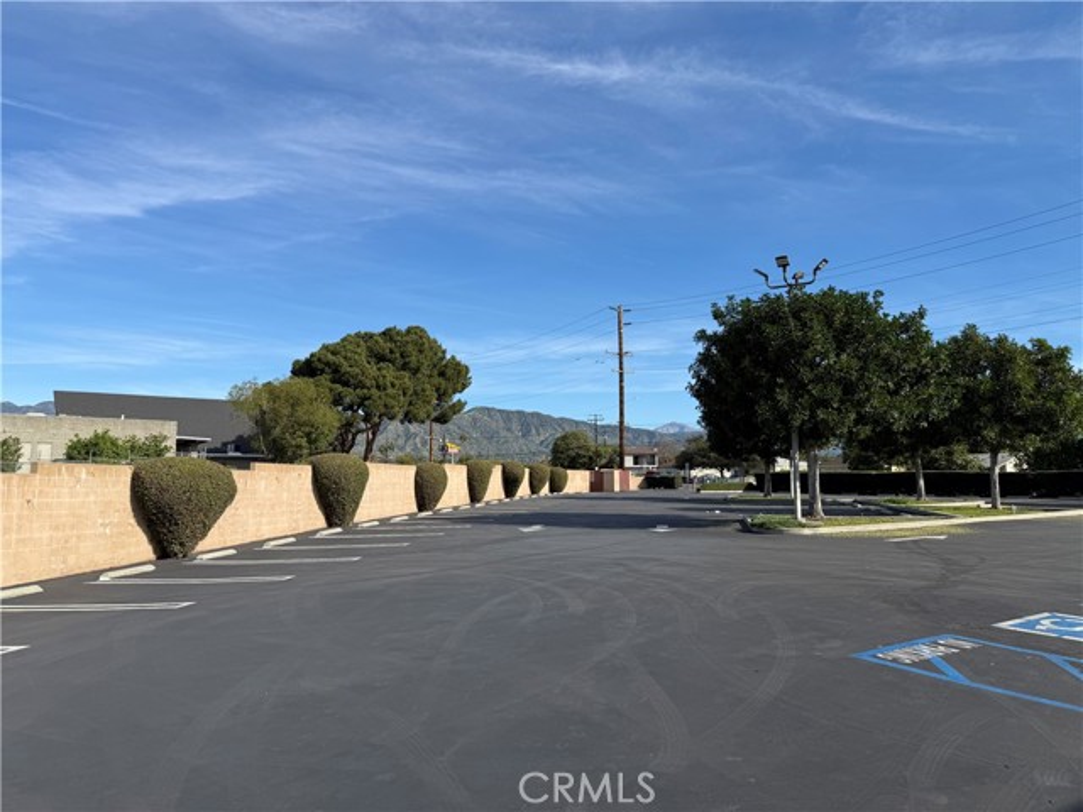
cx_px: 542
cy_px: 406
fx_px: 751
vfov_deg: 56.8
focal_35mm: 24
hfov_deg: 71.6
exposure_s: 1/3953
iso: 80
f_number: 1.78
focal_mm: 6.76
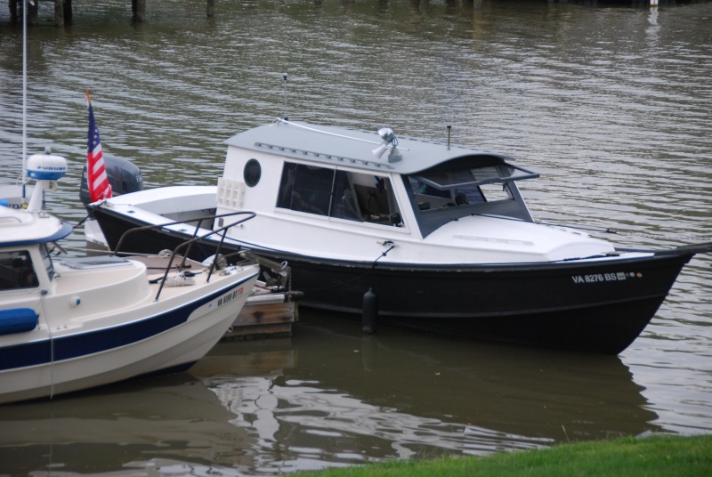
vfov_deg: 8.7
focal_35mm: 158
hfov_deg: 13.0
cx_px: 356
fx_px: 3120
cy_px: 238
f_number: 5.6
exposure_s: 1/125
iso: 360
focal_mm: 105
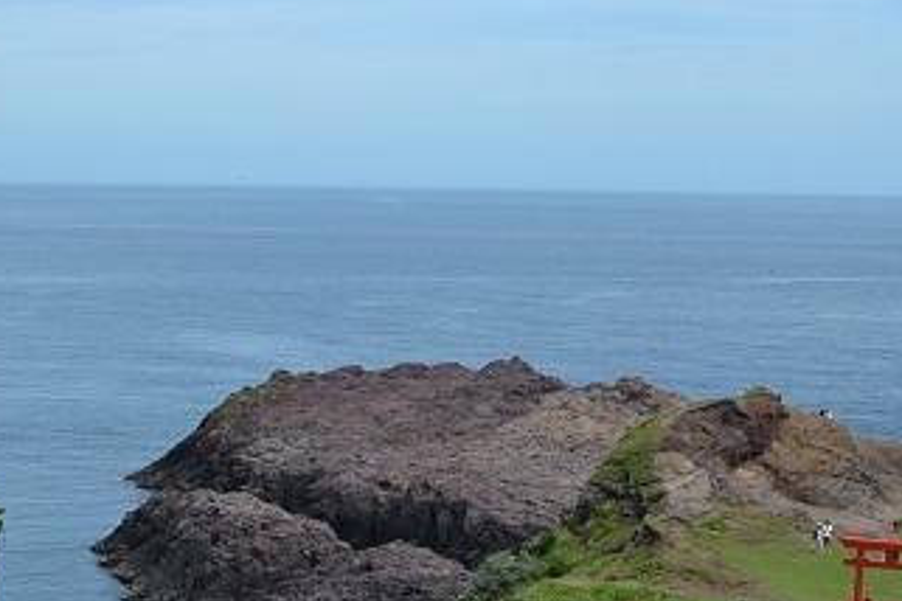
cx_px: 375
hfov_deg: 23.9
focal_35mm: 85
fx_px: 2125
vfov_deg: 16.1
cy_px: 418
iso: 100
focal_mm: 35
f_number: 8
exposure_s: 1/250
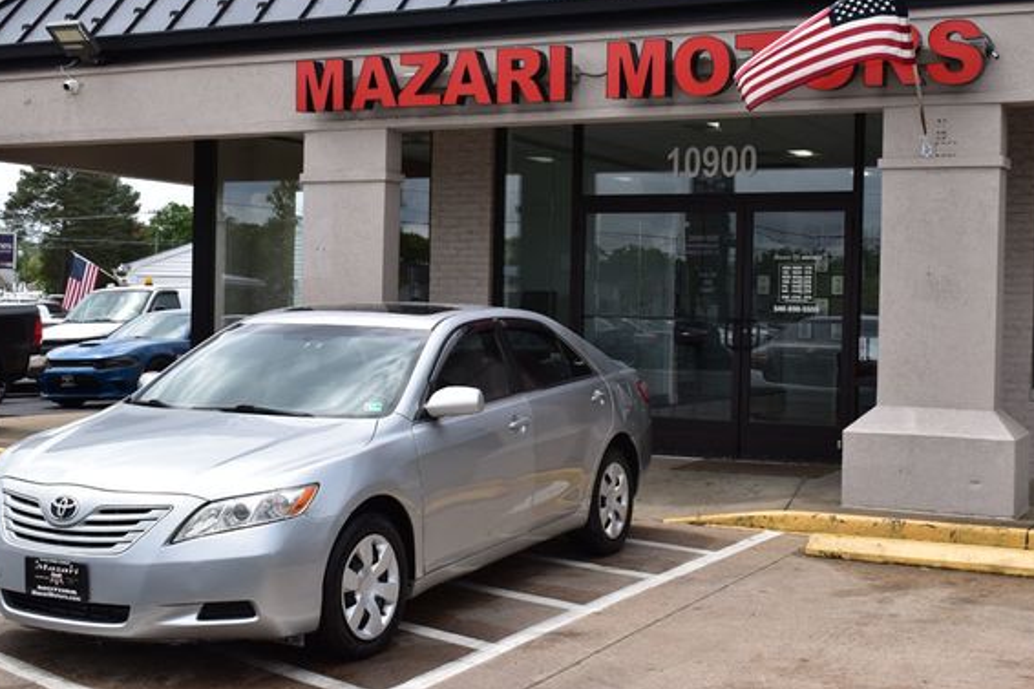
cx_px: 532
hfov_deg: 37.8
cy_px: 333
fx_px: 1509
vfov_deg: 25.7
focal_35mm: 53
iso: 360
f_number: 11
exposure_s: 1/500
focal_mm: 31
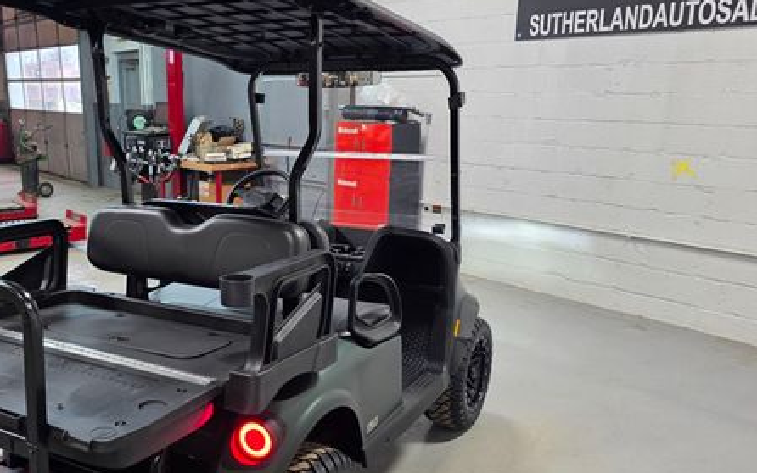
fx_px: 722
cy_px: 292
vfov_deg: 36.1
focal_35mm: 35
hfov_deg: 54.0
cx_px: 243
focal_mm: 6.3
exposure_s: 1/120
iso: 100
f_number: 1.7
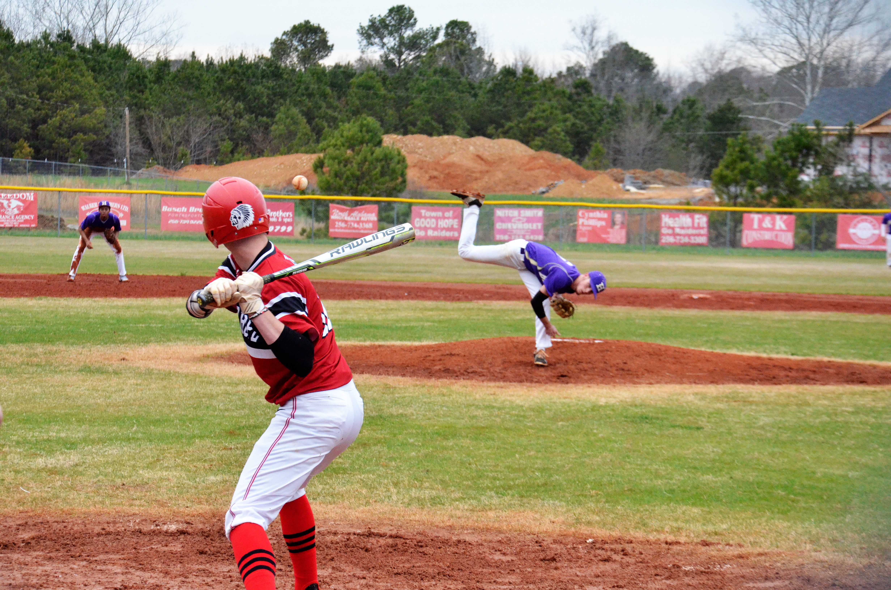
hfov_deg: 15.2
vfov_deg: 10.1
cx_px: 446
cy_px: 295
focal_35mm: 135
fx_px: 3334
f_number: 9
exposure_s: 1/1250
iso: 4000
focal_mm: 90
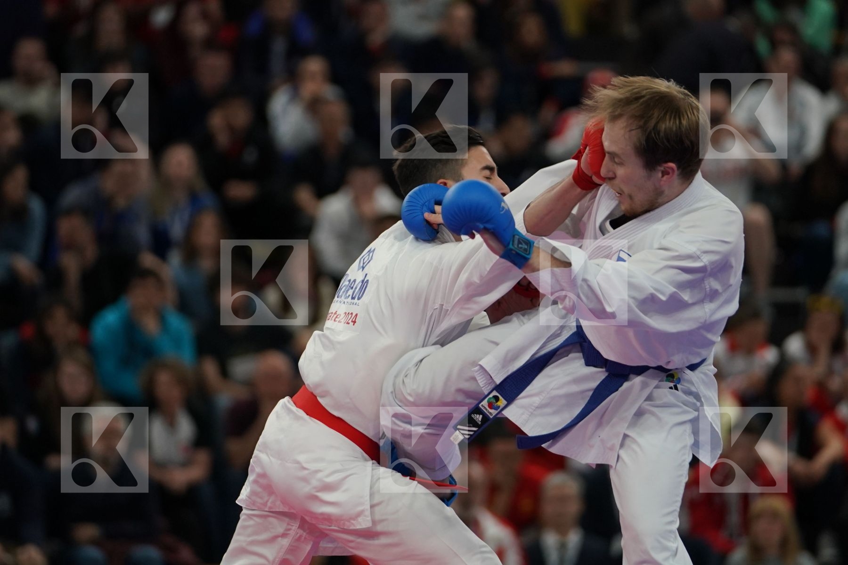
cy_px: 282
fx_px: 6100
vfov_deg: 5.3
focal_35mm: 259
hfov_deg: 8.0
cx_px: 424
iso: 1250
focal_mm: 173
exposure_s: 1/1000
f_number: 2.8
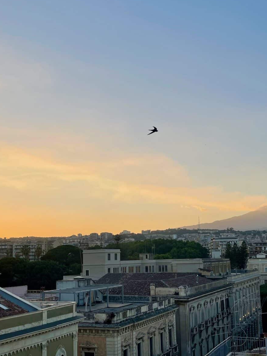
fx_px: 422
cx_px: 139
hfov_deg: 35.1
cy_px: 195
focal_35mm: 41
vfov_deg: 45.7
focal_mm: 5.1
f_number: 1.6
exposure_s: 1/1309
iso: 32
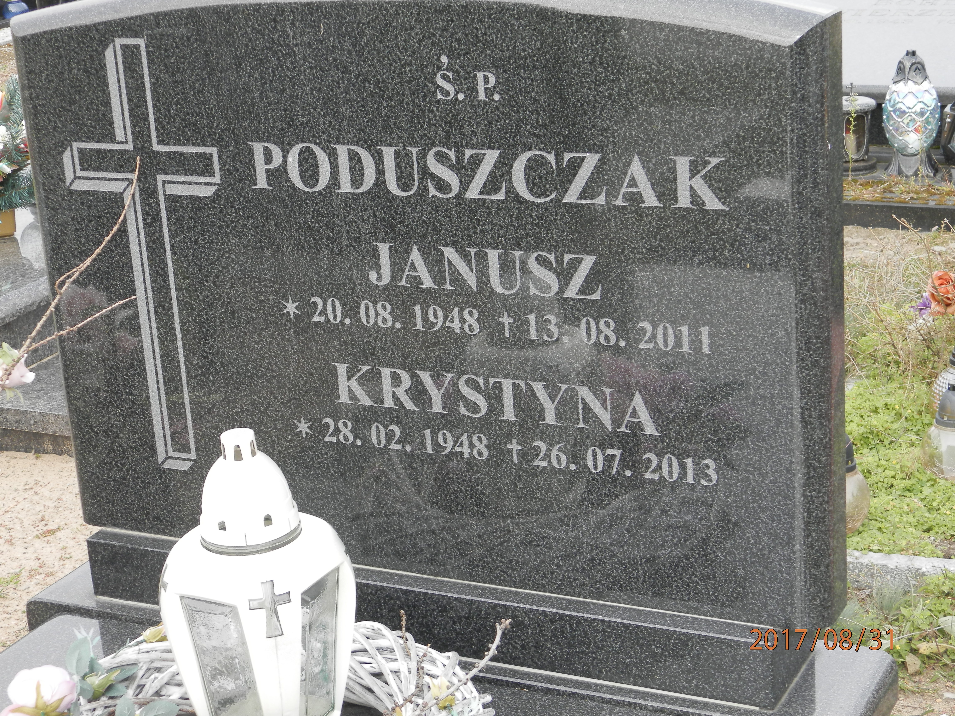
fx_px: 1876
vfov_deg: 21.6
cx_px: 478
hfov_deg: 28.6
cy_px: 358
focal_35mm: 68
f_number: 4
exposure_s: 1/125
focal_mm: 12.2
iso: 80
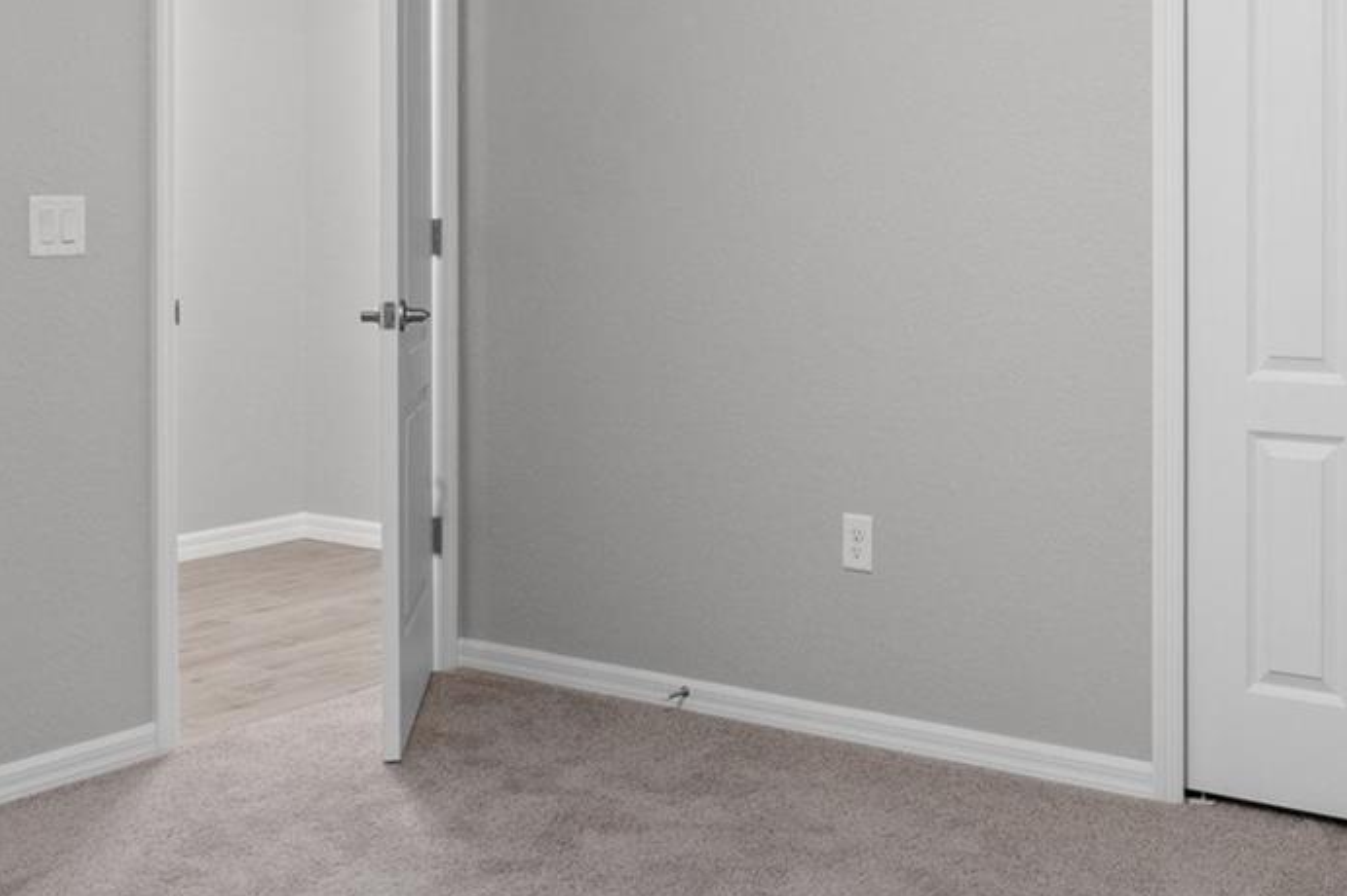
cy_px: 195
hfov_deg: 43.4
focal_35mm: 45
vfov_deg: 29.1
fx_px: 1689
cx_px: 760
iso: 500
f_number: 8
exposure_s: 8
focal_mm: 13
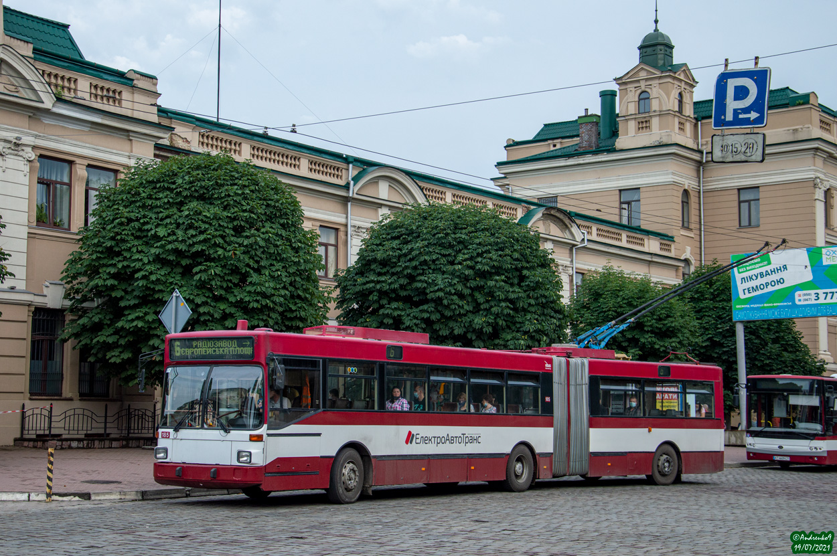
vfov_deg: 23.7
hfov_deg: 35.1
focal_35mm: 57
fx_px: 1324
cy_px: 278
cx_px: 418
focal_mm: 38
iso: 200
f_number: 6.3
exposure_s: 1/640
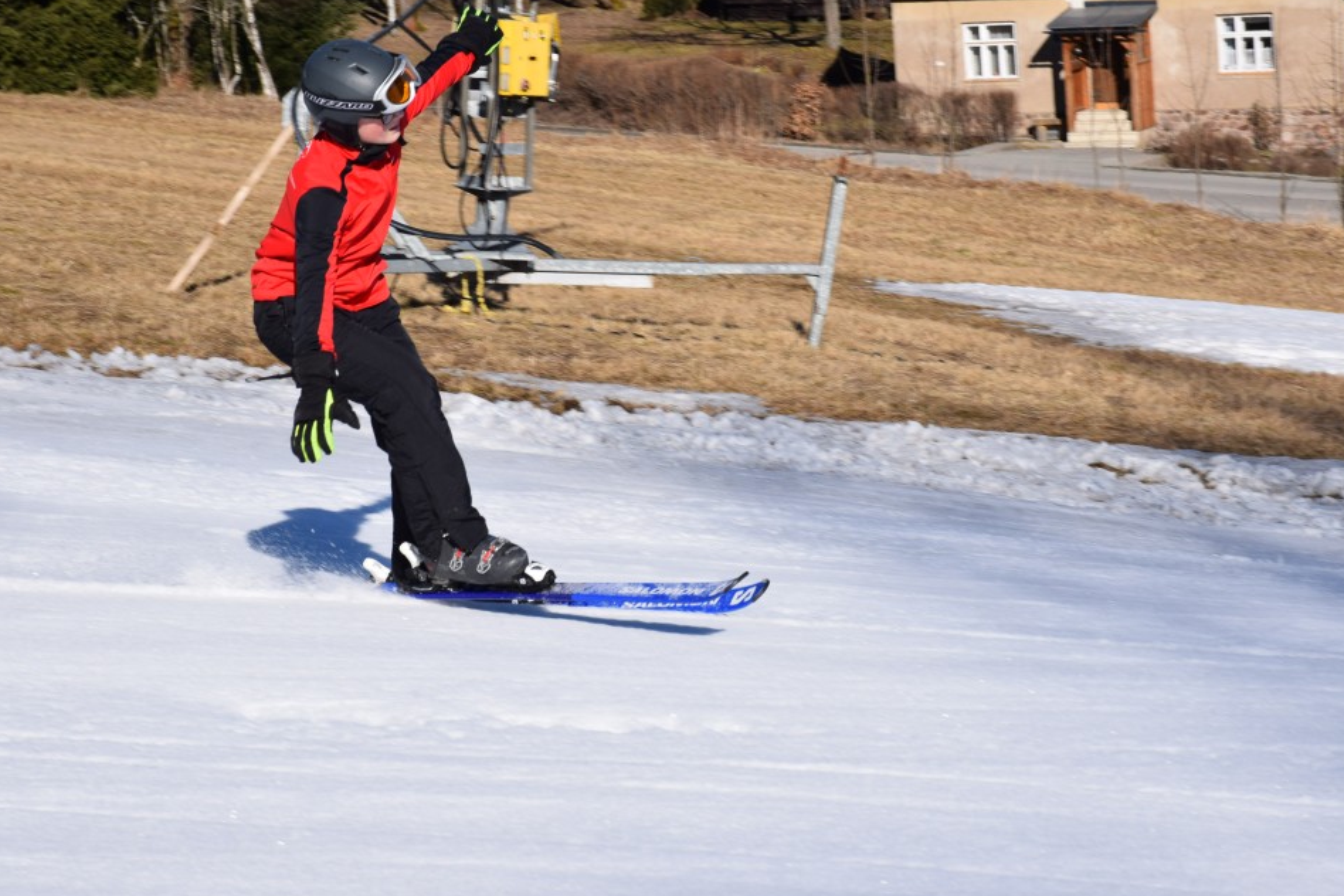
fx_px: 4537
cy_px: 435
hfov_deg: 16.8
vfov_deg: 11.3
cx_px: 676
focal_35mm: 122
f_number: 11
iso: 200
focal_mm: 75
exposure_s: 1/500
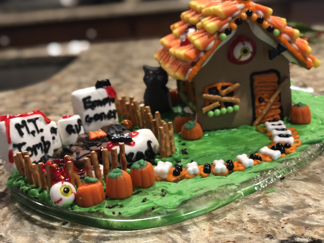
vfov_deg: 28.0
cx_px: 162
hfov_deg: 36.8
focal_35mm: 52
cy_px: 122
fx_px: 487
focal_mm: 6
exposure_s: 1/17
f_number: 2.4
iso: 160
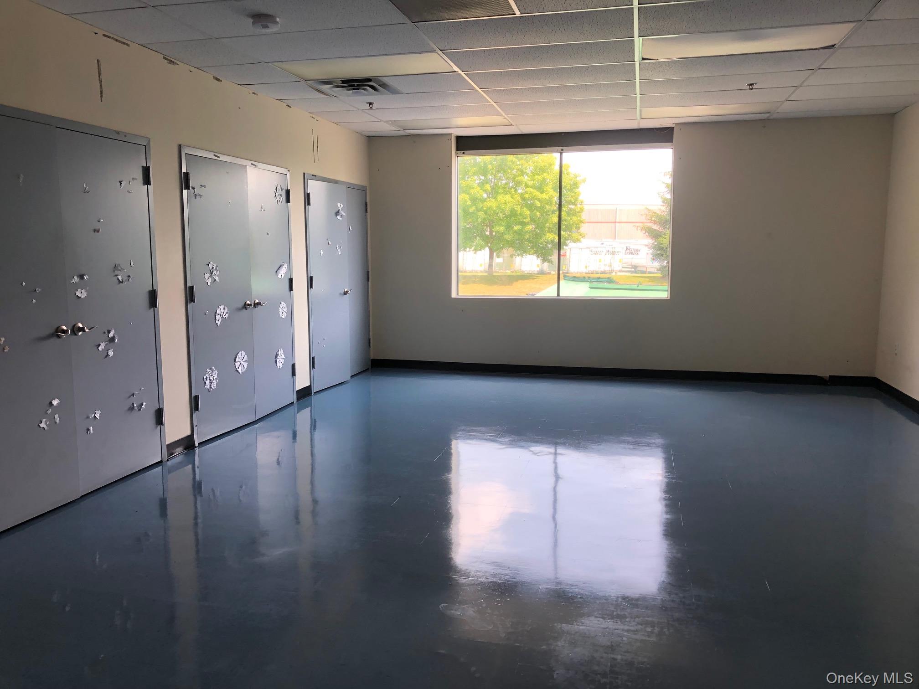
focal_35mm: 28
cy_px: 344
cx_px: 460
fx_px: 743
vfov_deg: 49.7
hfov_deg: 63.4
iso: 32
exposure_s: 1/120
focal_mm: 3.99
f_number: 1.8
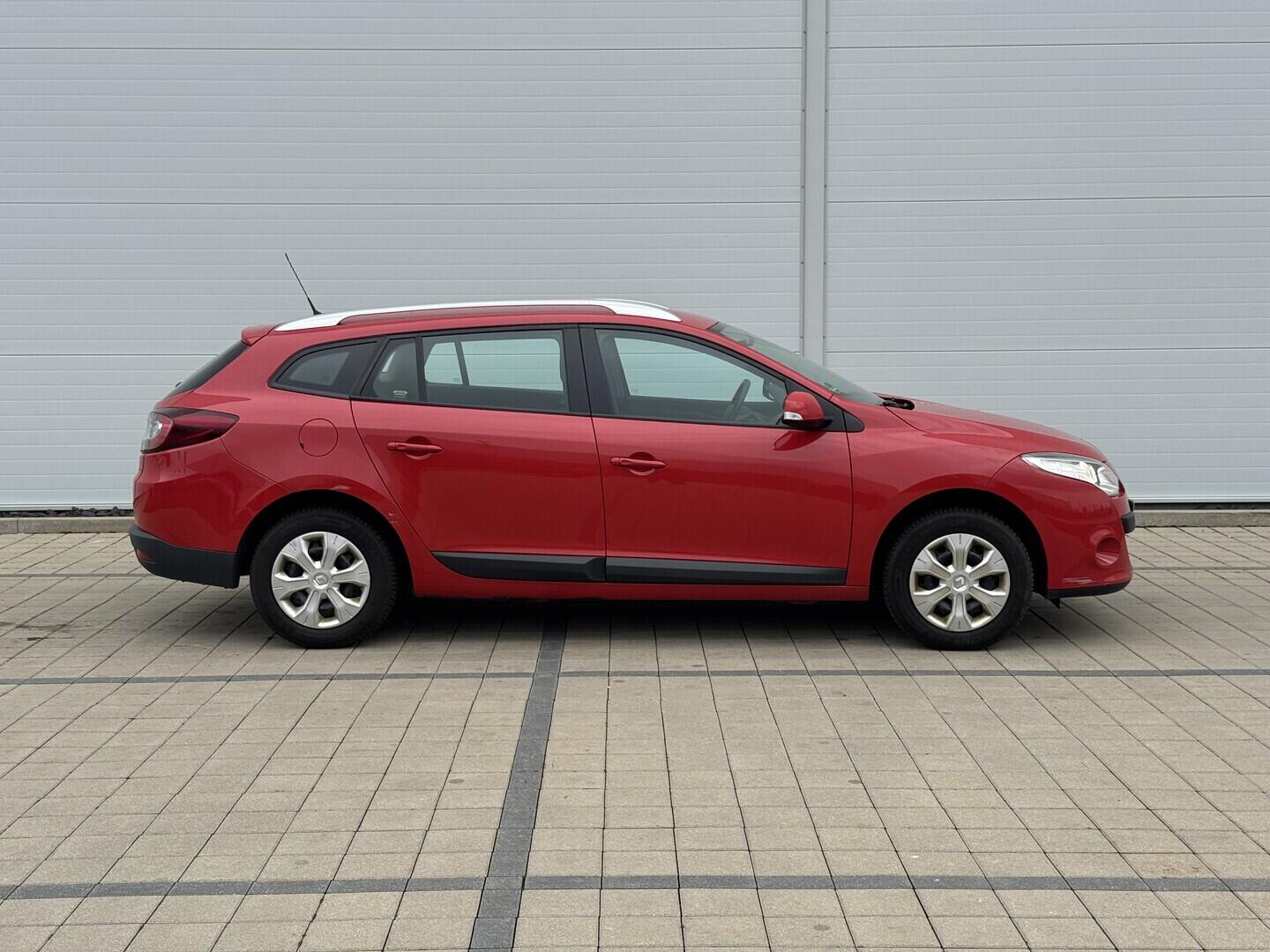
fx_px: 1761
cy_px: 476
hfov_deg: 39.7
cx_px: 635
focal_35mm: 48
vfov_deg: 30.3
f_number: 1.78
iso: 64
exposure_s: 1/2045
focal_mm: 6.76
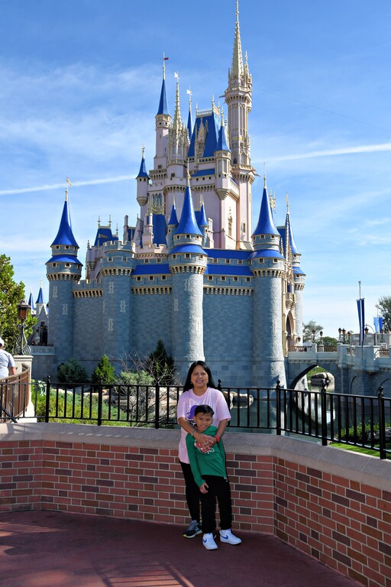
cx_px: 196
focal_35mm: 33
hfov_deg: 40.0
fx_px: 538
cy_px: 294
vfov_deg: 57.2
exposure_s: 1/250
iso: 100
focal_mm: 22
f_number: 8
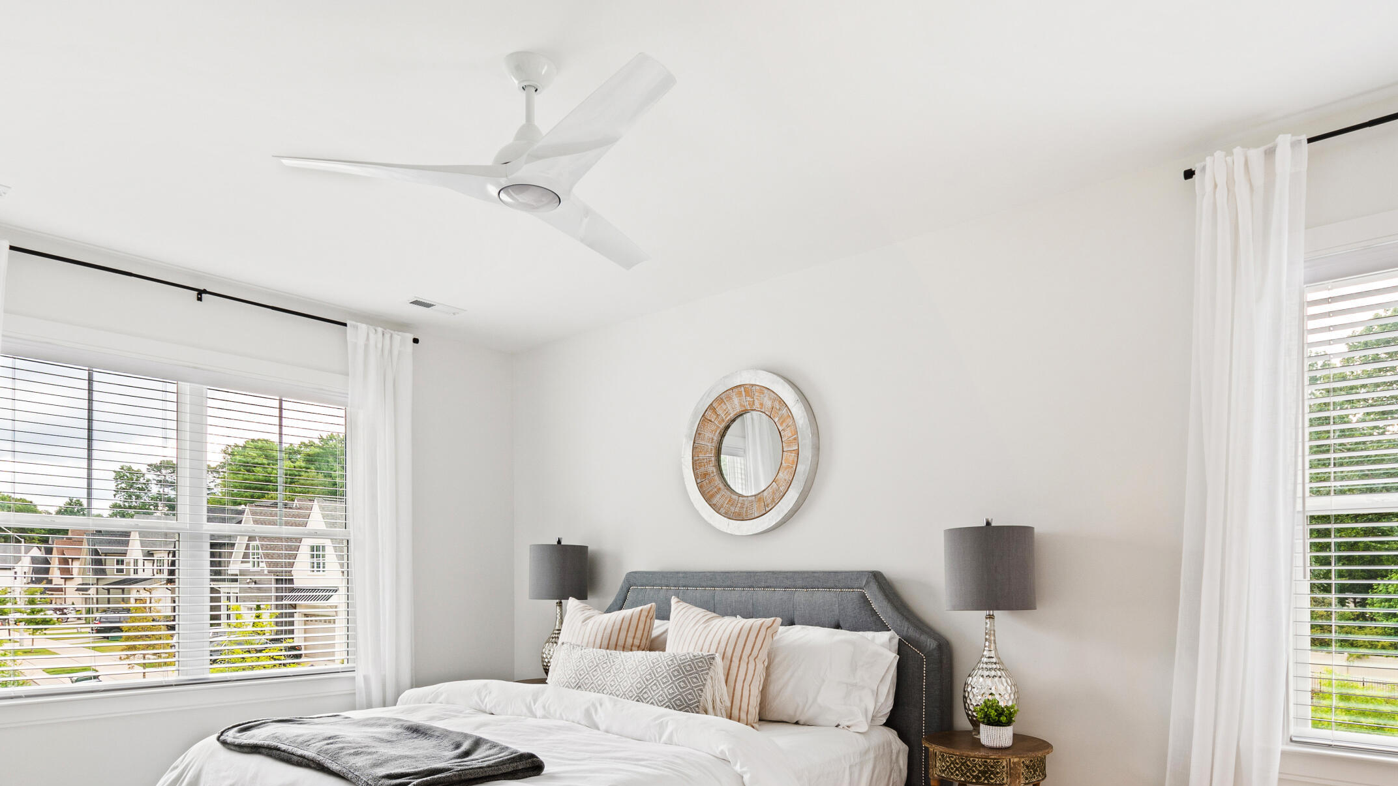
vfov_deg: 49.9
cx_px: 753
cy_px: 564
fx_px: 815
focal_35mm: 22
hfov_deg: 81.1
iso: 100
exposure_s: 1/6
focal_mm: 10
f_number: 8
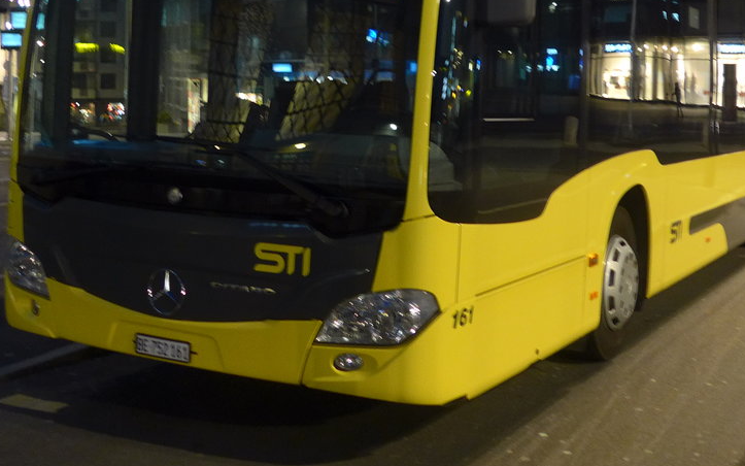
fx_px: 1036
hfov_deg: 39.6
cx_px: 396
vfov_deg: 24.7
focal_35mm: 51
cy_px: 63
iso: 400
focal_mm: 6
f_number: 2
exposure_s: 1/10
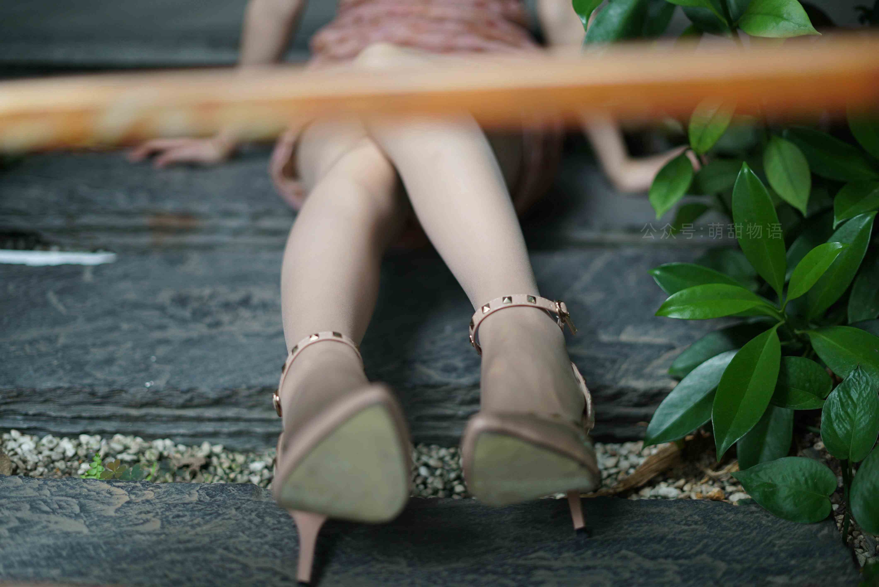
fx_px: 1221
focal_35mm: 50
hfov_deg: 39.6
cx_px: 440
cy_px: 294
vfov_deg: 27.0
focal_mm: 50
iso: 200
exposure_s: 1/640
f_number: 1.8
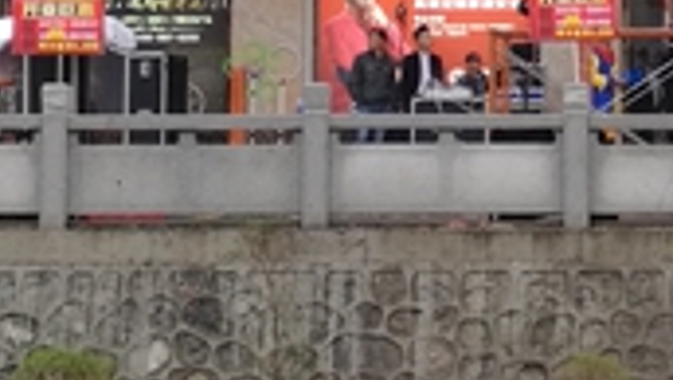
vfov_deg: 8.7
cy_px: -2
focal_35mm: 139
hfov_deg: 15.3
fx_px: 2482
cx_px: 603
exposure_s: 1/100
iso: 80
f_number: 2
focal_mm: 4.04
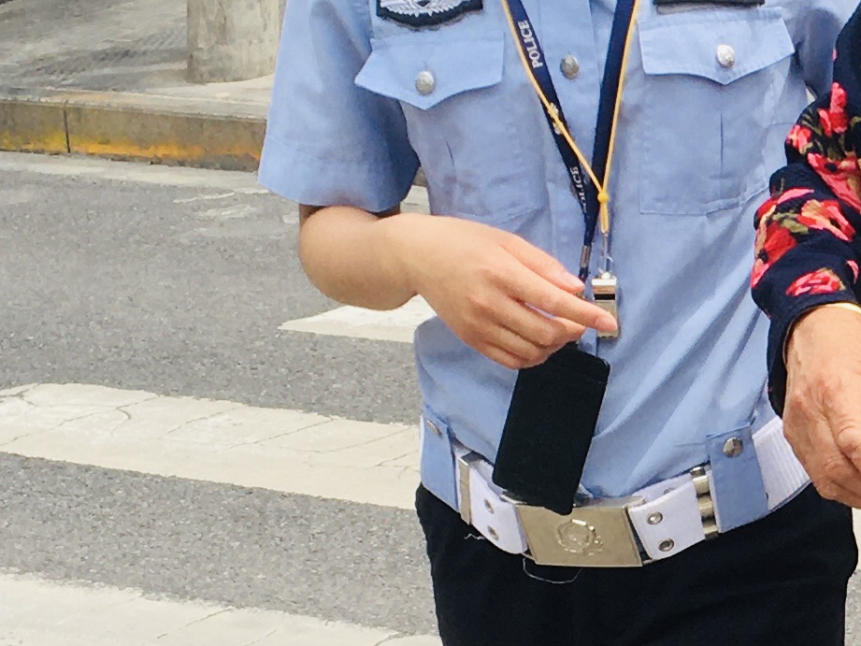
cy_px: 427
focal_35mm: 127
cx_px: 974
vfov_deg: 11.7
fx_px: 3159
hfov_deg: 15.1
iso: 25
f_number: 2.2
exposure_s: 1/725
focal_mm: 4.15
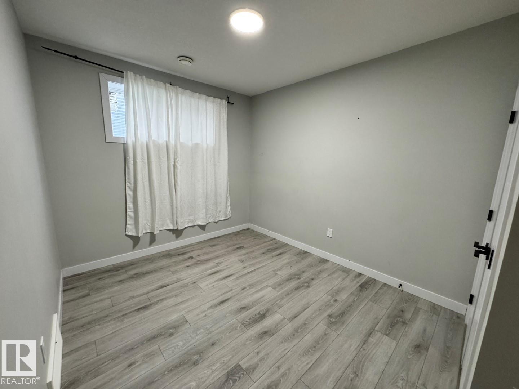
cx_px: 260
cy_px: 194
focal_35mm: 14
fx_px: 210
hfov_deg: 102.1
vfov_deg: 85.7
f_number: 2.2
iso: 320
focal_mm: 2.22
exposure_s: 1/120
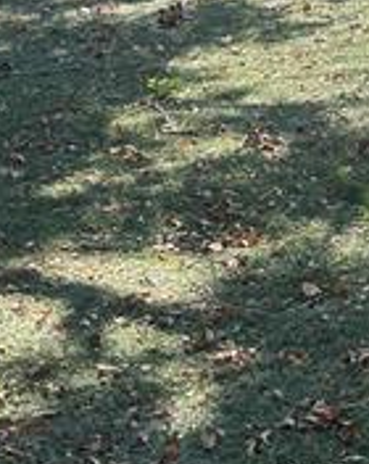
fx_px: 1521
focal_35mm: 111
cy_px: 98
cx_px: 474
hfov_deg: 13.4
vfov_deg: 17.2
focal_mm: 5.96
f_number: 1.6
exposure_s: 1/716
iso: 50
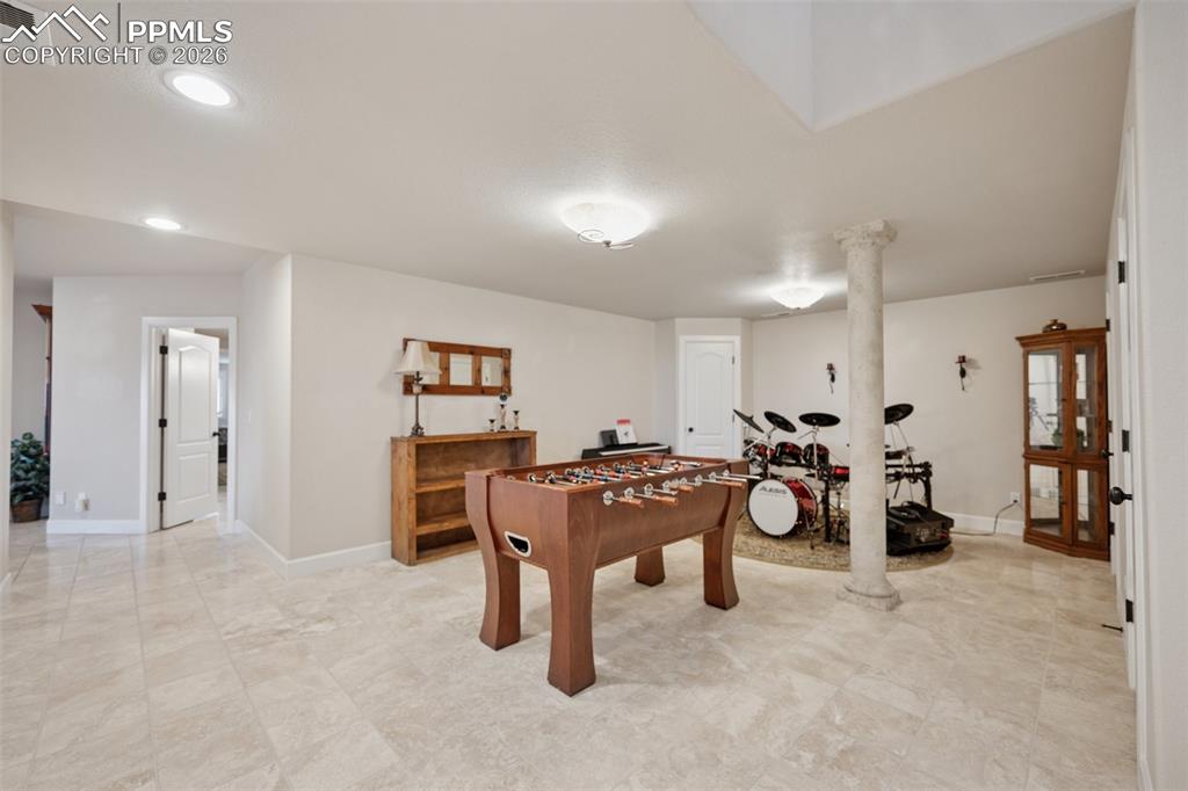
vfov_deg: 77.3
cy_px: 396
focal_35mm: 15
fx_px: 495
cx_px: 594
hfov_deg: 100.4
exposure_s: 1/30
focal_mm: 15
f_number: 2.8
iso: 400
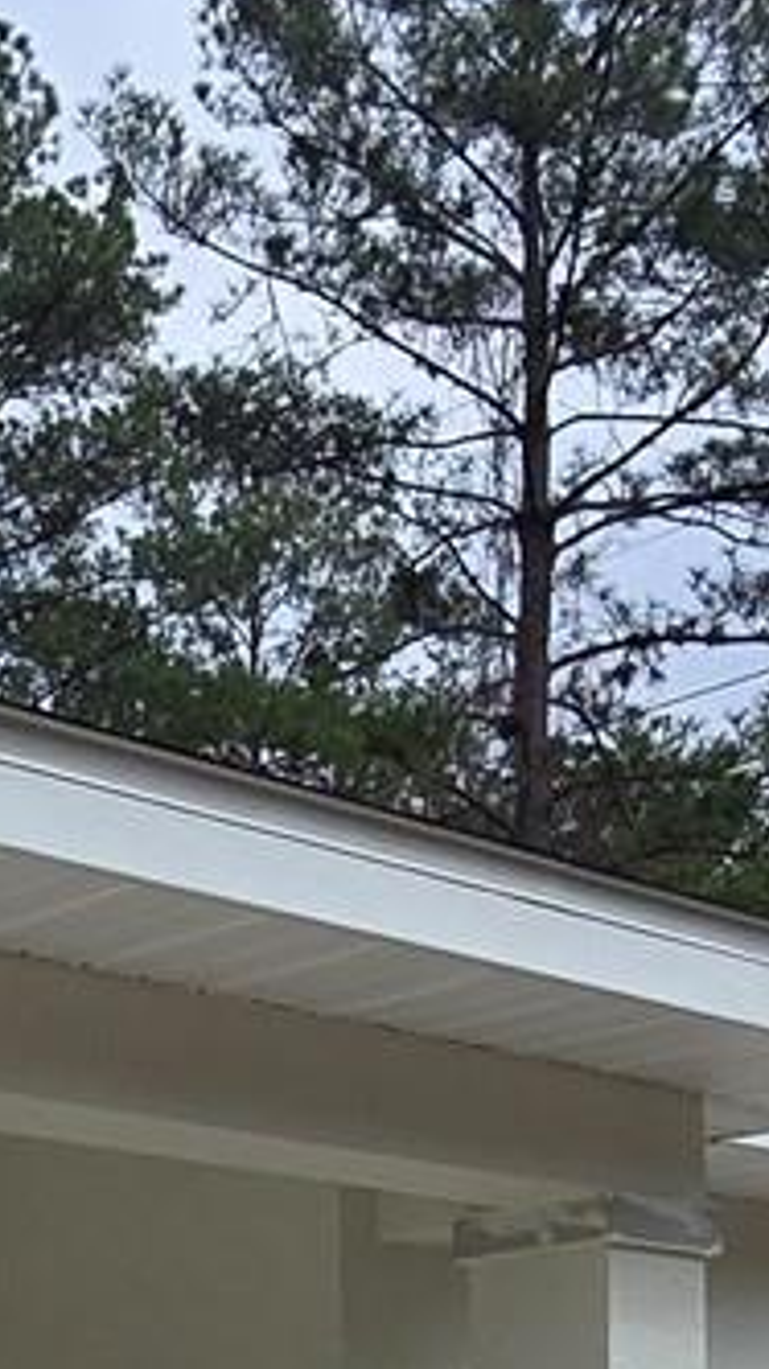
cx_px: -276
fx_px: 2468
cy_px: 1686
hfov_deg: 16.6
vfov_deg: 27.0
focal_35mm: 68
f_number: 2.2
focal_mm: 2.2
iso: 50
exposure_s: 1/3211
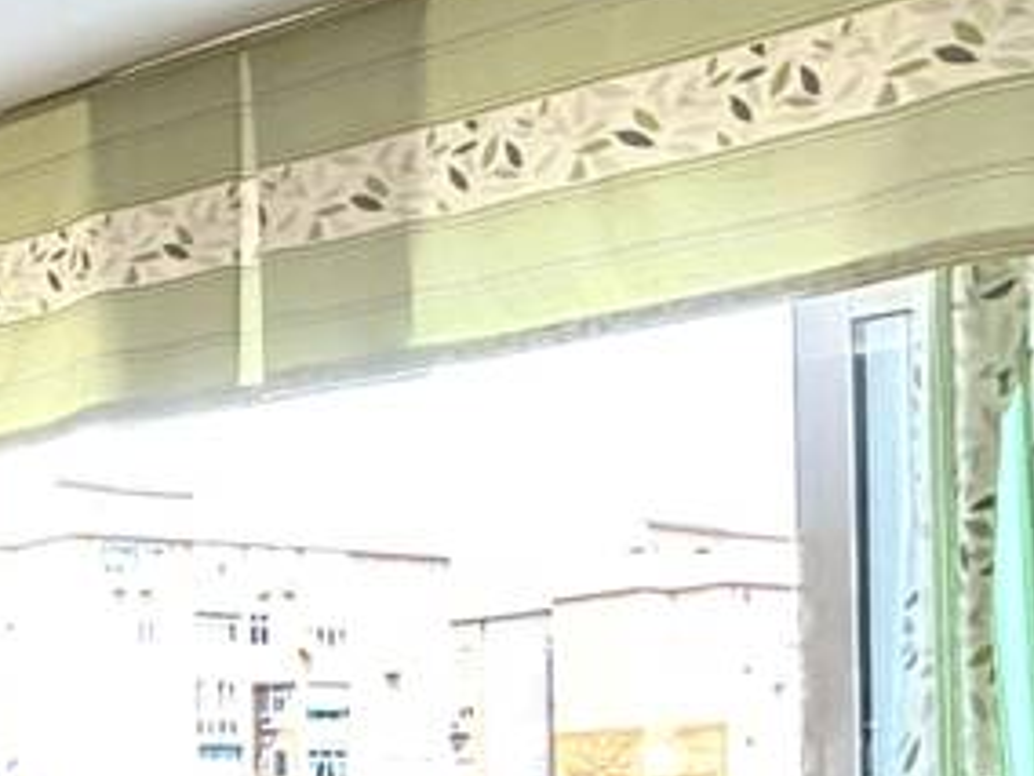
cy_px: 945
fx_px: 2210
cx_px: -746
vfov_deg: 18.8
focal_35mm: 74
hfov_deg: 20.2
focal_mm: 2.22
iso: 400
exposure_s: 1/100
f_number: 2.2
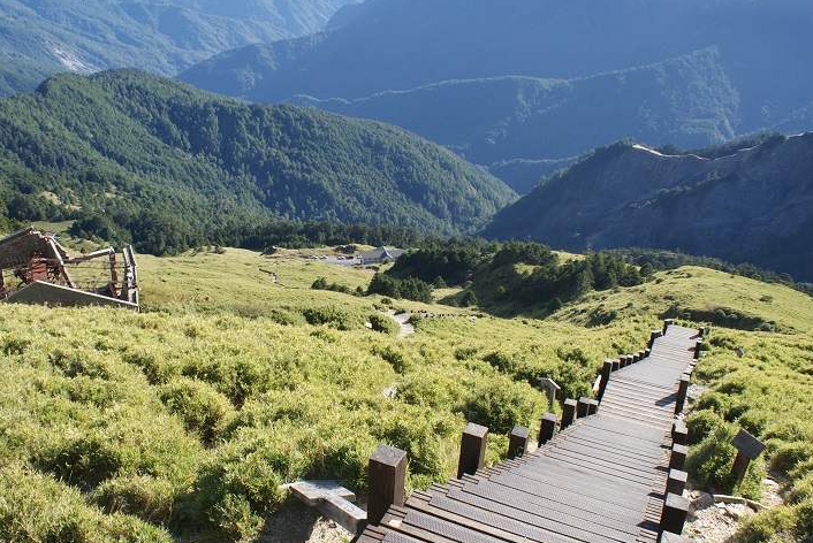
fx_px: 768
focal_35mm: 34
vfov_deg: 39.0
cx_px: 365
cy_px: 267
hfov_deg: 55.6
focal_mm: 20
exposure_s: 1/80
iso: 100
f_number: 9
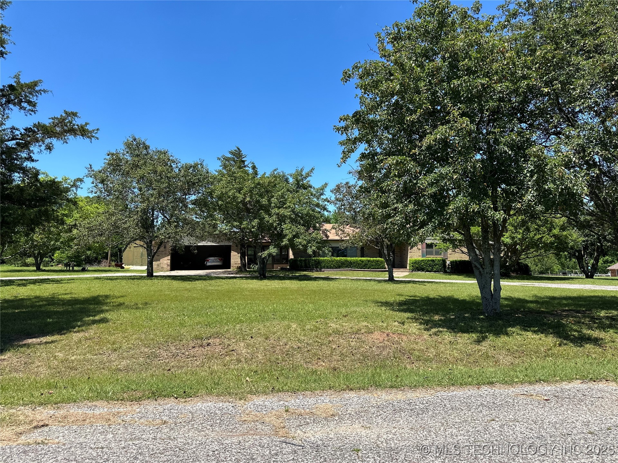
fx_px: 428
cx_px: 309
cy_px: 232
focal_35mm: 24
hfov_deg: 71.6
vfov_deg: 56.8
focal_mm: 6.86
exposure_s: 1/2967
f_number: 1.78
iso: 80
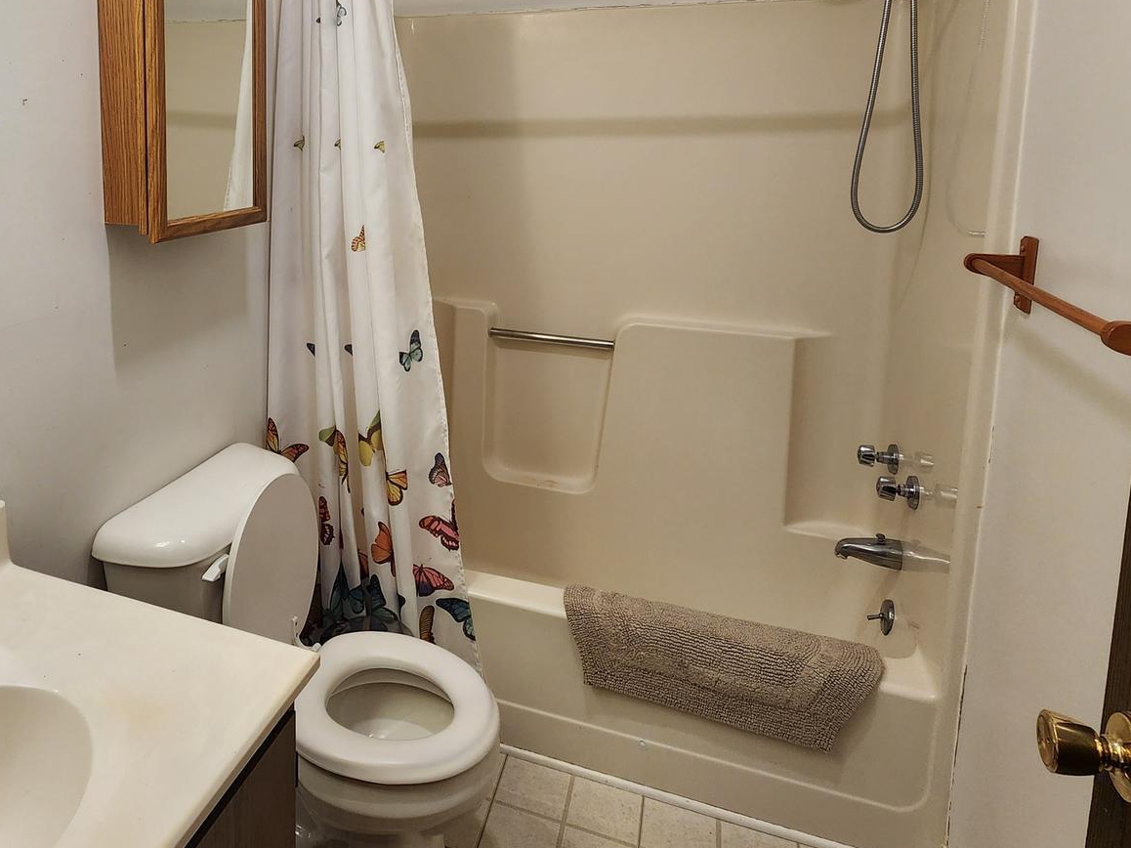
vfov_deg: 56.6
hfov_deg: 71.8
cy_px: 237
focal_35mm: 23
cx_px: 380
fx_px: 751
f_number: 2.2
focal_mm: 2.2
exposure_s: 1/60
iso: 100
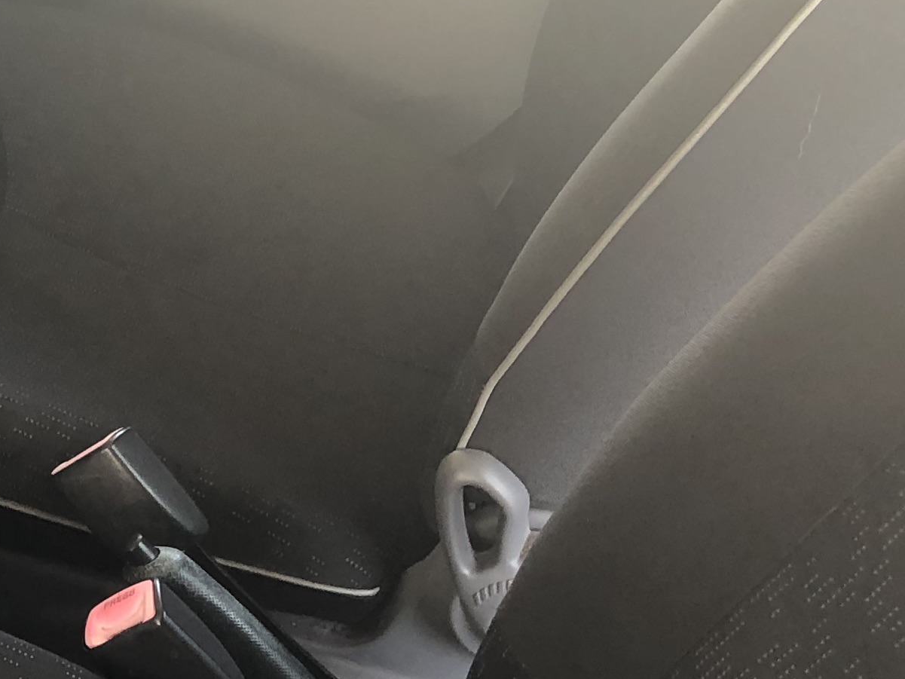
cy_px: 614
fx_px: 2458
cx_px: -373
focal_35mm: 94
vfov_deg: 15.5
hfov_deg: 18.8
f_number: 1.8
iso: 40
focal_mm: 3.99
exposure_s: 1/17
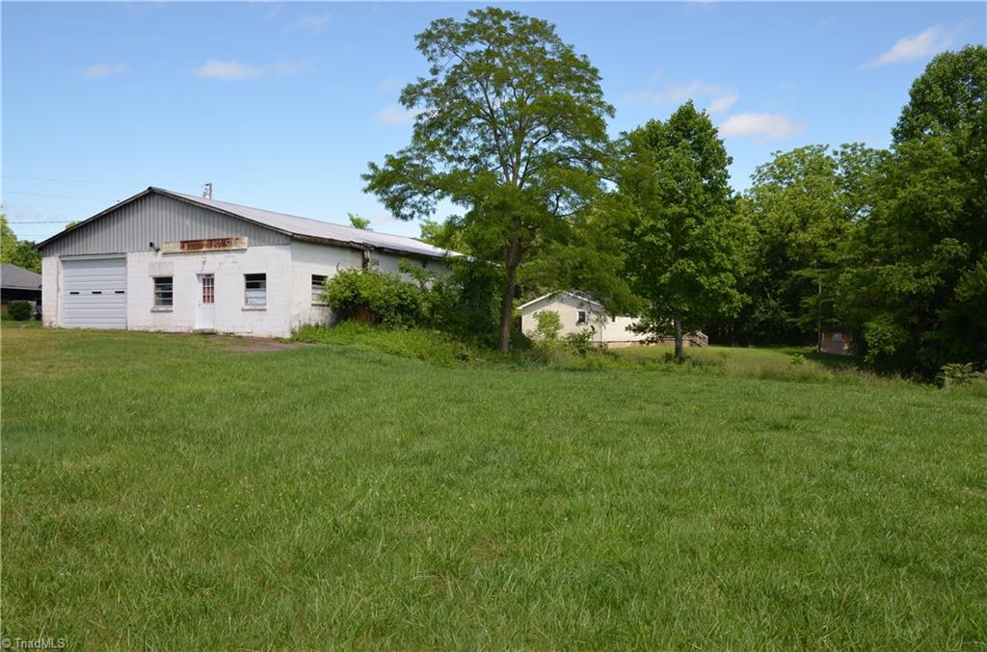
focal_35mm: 30
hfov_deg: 62.1
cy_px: 326
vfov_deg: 43.4
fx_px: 820
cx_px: 494
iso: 100
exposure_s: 1/200
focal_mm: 20
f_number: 6.7
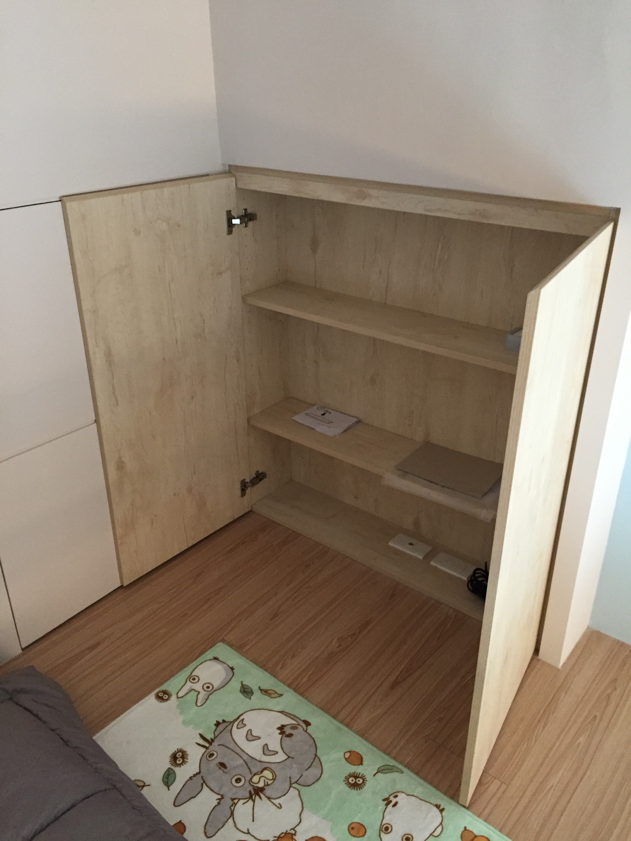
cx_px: 316
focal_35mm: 29
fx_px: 705
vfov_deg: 61.7
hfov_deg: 48.2
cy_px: 420
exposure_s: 1/24
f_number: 2.2
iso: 250
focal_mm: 4.15
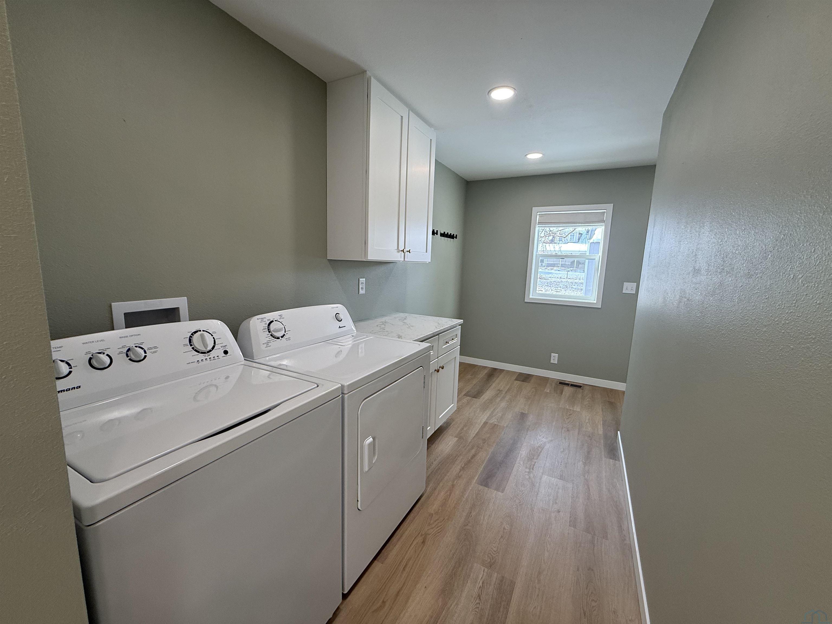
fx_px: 336
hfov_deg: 102.1
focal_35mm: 14
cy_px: 312
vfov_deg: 85.7
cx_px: 416
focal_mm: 2.22
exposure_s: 1/120
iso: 100
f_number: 2.2
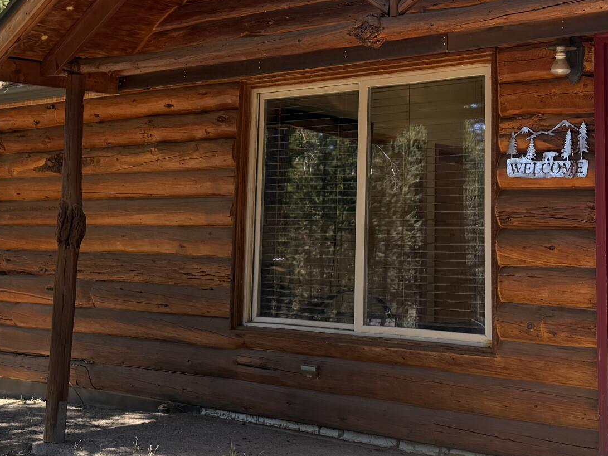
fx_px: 1159
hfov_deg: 29.3
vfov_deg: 21.9
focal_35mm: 66
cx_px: 234
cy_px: 88
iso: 100
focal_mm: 6.76
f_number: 1.78
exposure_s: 1/1091
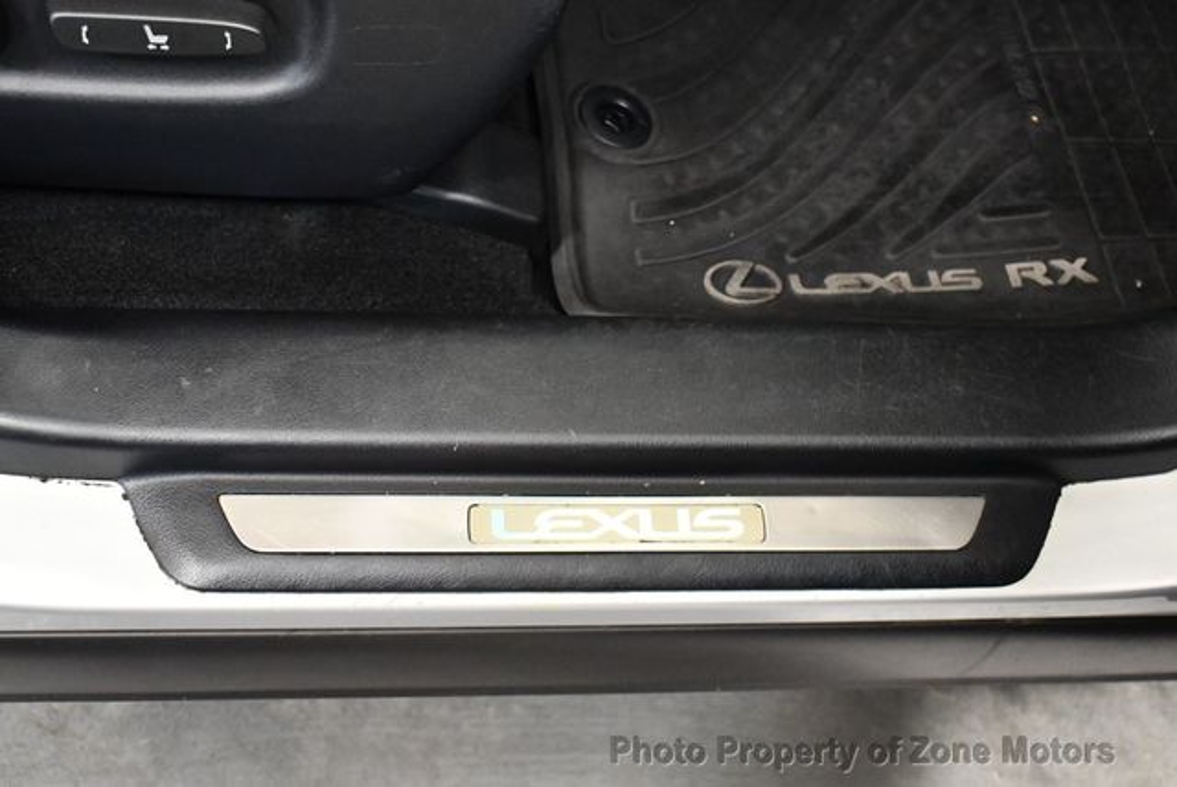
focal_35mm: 46
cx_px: 588
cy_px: 394
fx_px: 1505
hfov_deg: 42.7
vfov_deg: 29.3
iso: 4000
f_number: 3.8
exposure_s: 1/60
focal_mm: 23
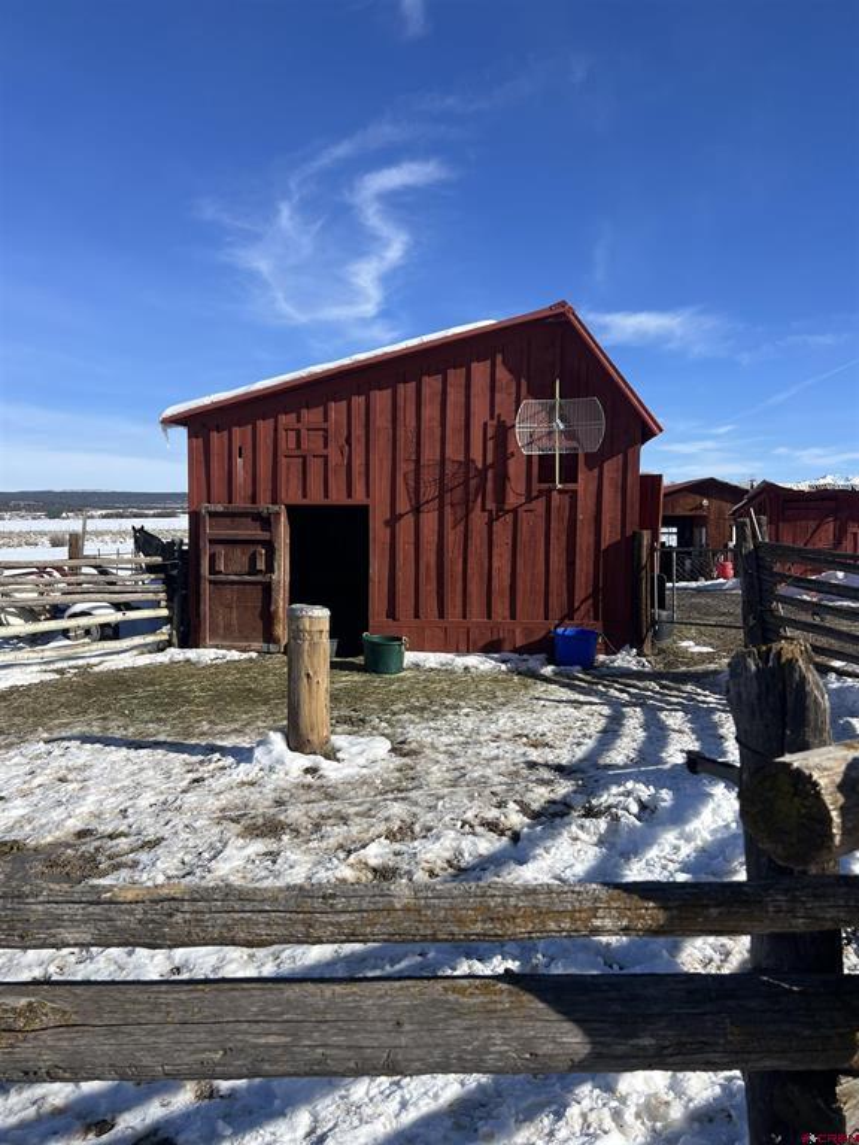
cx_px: 430
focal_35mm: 26
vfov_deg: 67.3
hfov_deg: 53.1
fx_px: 860
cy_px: 572
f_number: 1.5
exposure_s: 1/5319
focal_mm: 5.7
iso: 50
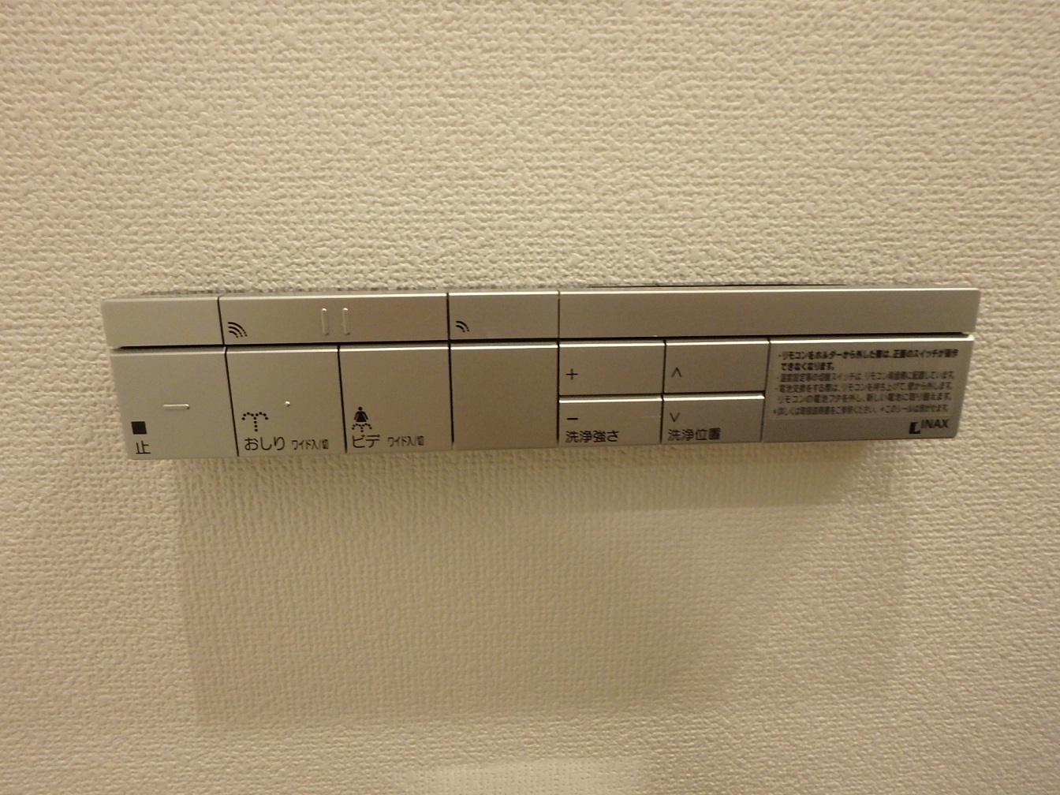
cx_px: 530
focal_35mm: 21
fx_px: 643
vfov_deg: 63.4
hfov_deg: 79.0
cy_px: 398
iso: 500
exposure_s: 1/30
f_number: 3.5
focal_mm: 3.7
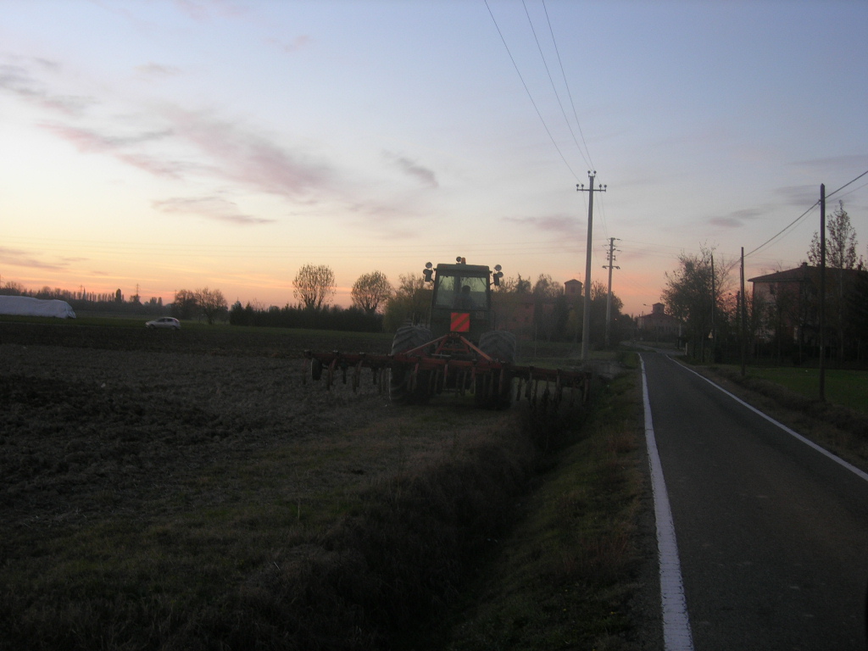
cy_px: 326
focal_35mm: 41
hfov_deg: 45.8
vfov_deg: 35.1
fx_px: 1028
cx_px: 434
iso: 64
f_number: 2.9
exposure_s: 1/66
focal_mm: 8.5
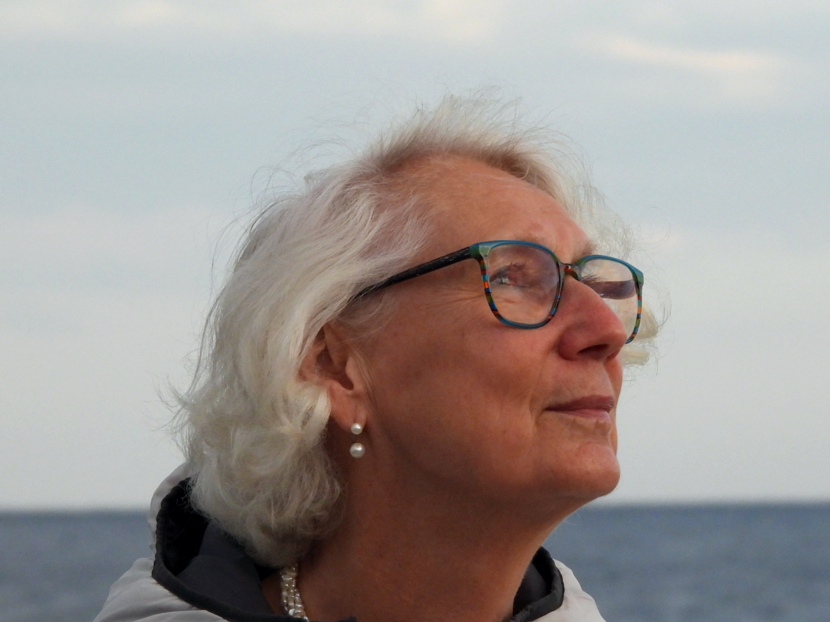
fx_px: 10261
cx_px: 512
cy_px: 321
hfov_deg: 4.6
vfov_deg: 3.5
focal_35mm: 428
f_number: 5
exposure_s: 1/800
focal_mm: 53.5
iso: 400
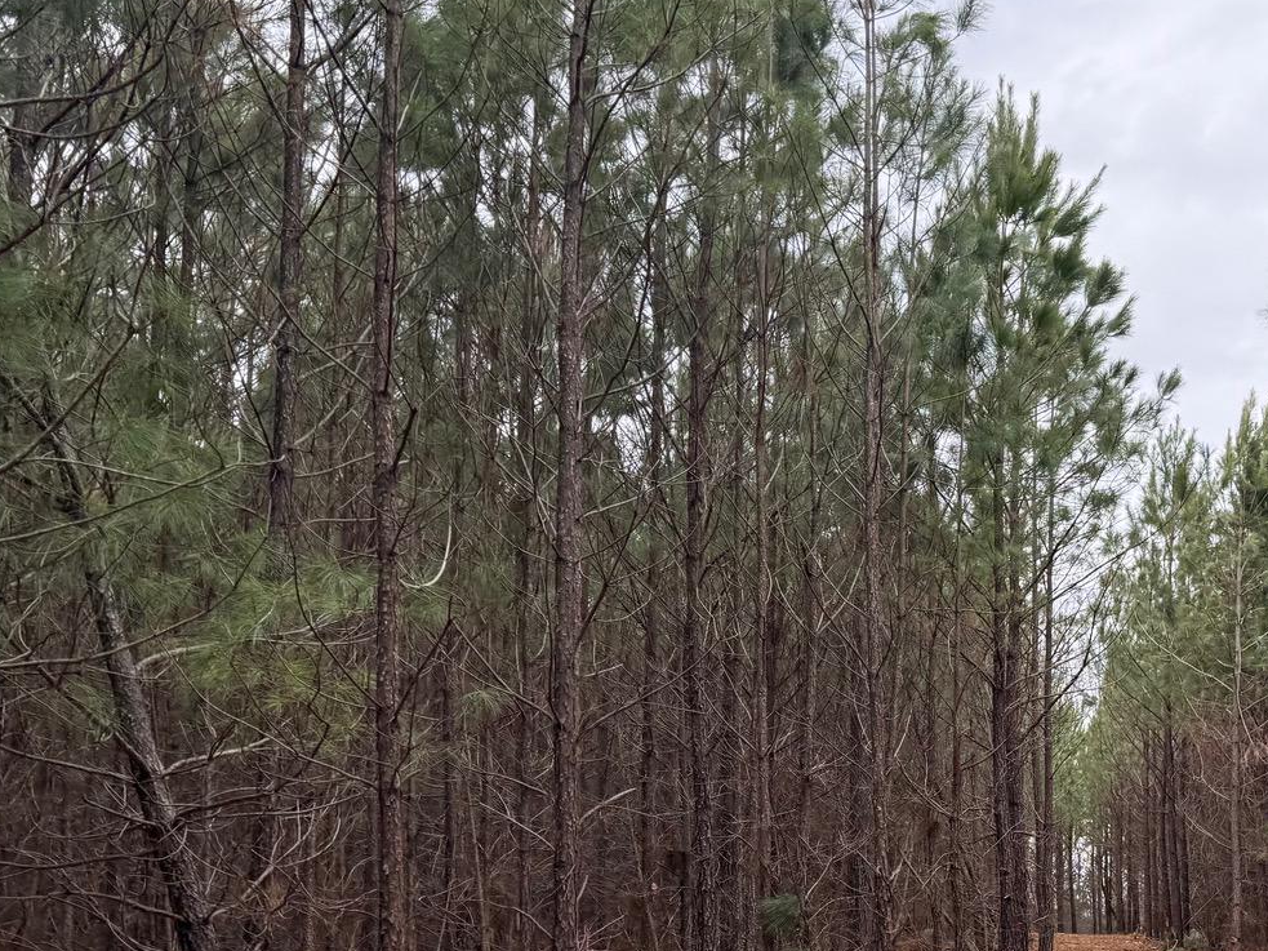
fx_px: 1831
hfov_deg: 36.7
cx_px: 1037
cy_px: 792
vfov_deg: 28.3
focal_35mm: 50
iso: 80
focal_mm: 6.76
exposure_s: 1/1091
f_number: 1.78
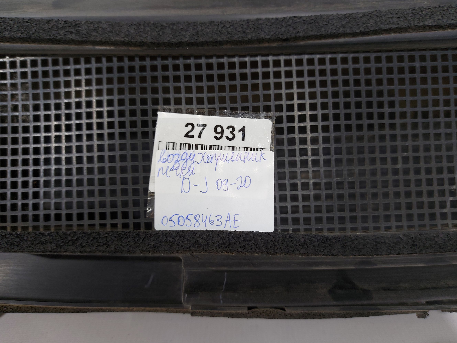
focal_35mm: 25
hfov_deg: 69.4
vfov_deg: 54.9
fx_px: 330
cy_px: 169
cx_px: 230
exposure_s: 1/50
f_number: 1.8
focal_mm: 5.23
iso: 40
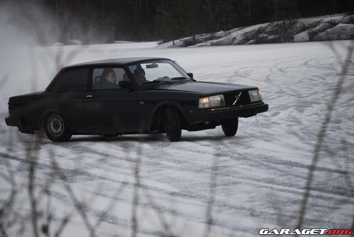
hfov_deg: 10.1
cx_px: 177
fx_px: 1994
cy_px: 118
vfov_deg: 6.8
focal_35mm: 202
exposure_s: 1/500
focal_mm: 135
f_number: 5
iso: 360
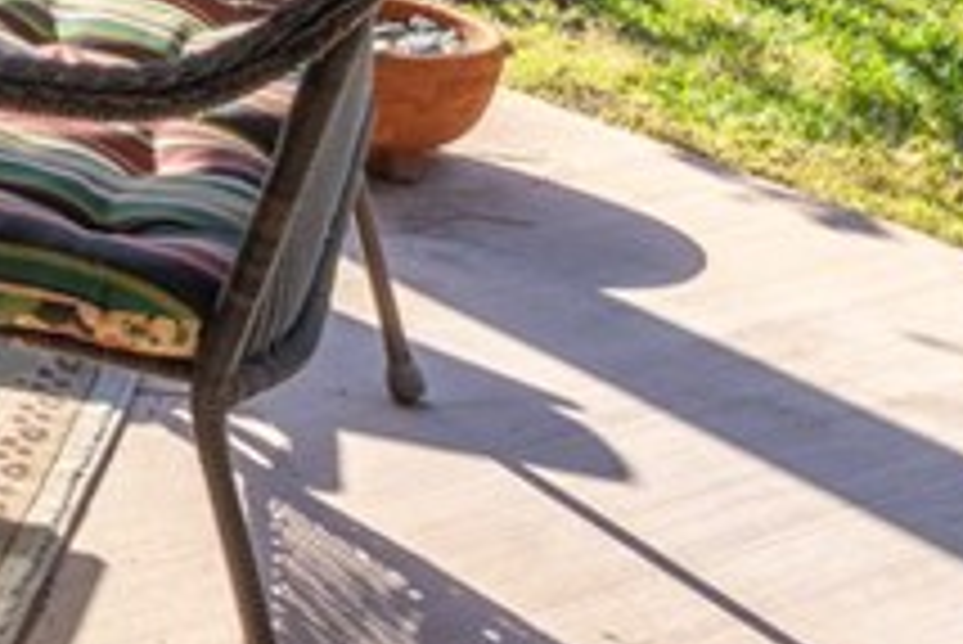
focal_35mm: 91
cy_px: -700
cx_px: -554
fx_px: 2436
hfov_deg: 19.1
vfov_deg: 12.8
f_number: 13
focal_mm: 19
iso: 640
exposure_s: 1/160
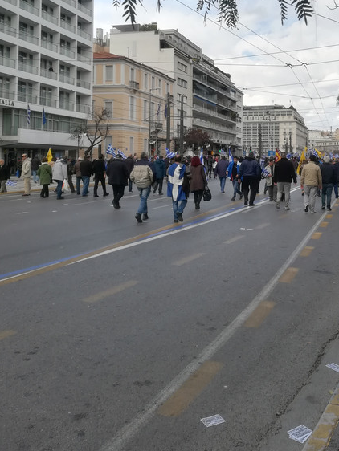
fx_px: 483
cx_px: 239
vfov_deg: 48.9
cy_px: 136
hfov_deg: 38.0
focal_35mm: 37
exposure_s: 1/642
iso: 50
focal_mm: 3.83
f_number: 2.2
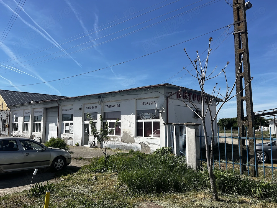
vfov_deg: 53.1
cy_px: 104
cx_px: 138
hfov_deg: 67.3
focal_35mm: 26
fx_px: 208
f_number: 1.5
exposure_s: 1/5319
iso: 50
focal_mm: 5.7
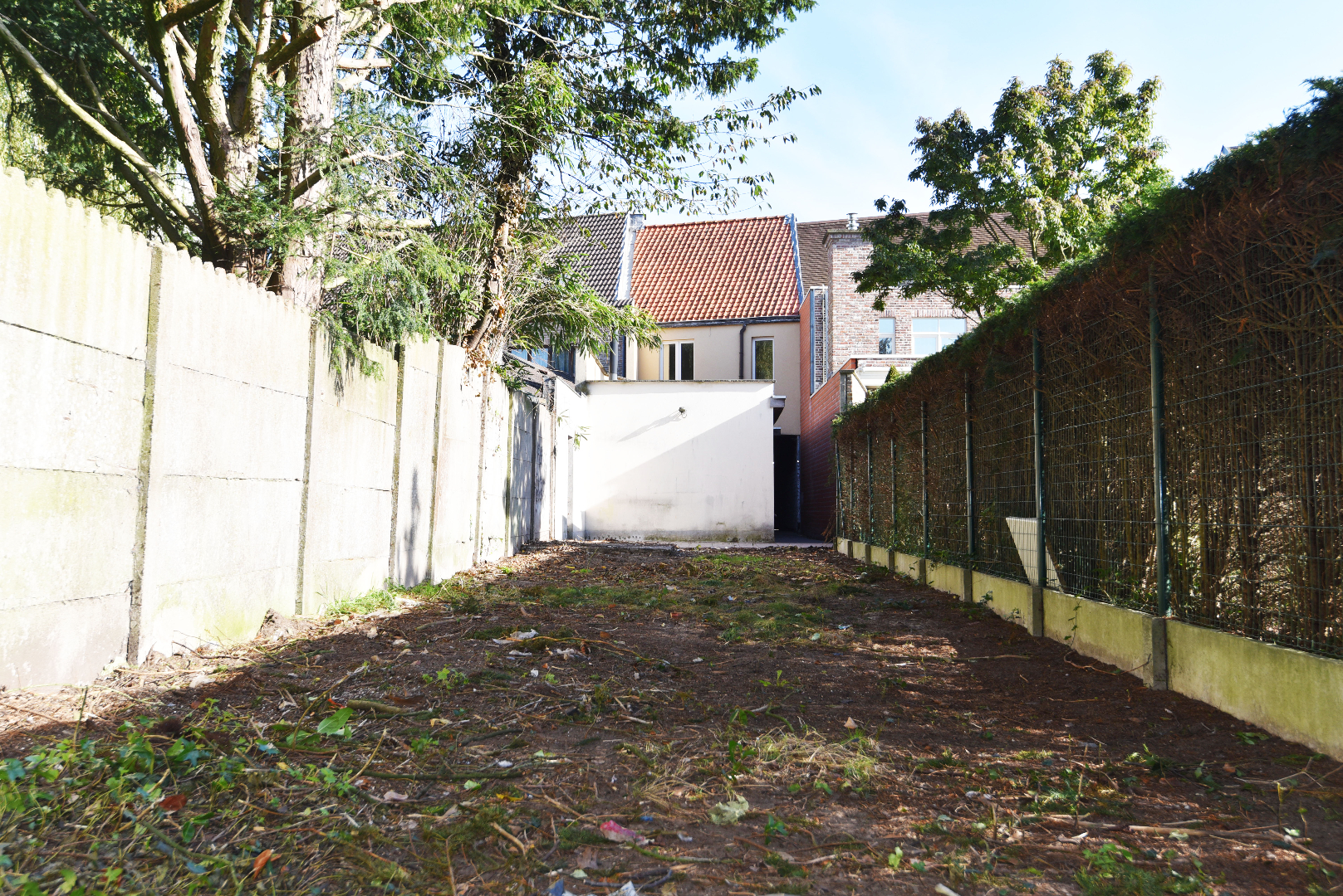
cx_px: 672
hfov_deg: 54.4
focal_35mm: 35
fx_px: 1306
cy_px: 448
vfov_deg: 37.9
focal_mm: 35
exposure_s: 1/200
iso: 100
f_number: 7.1
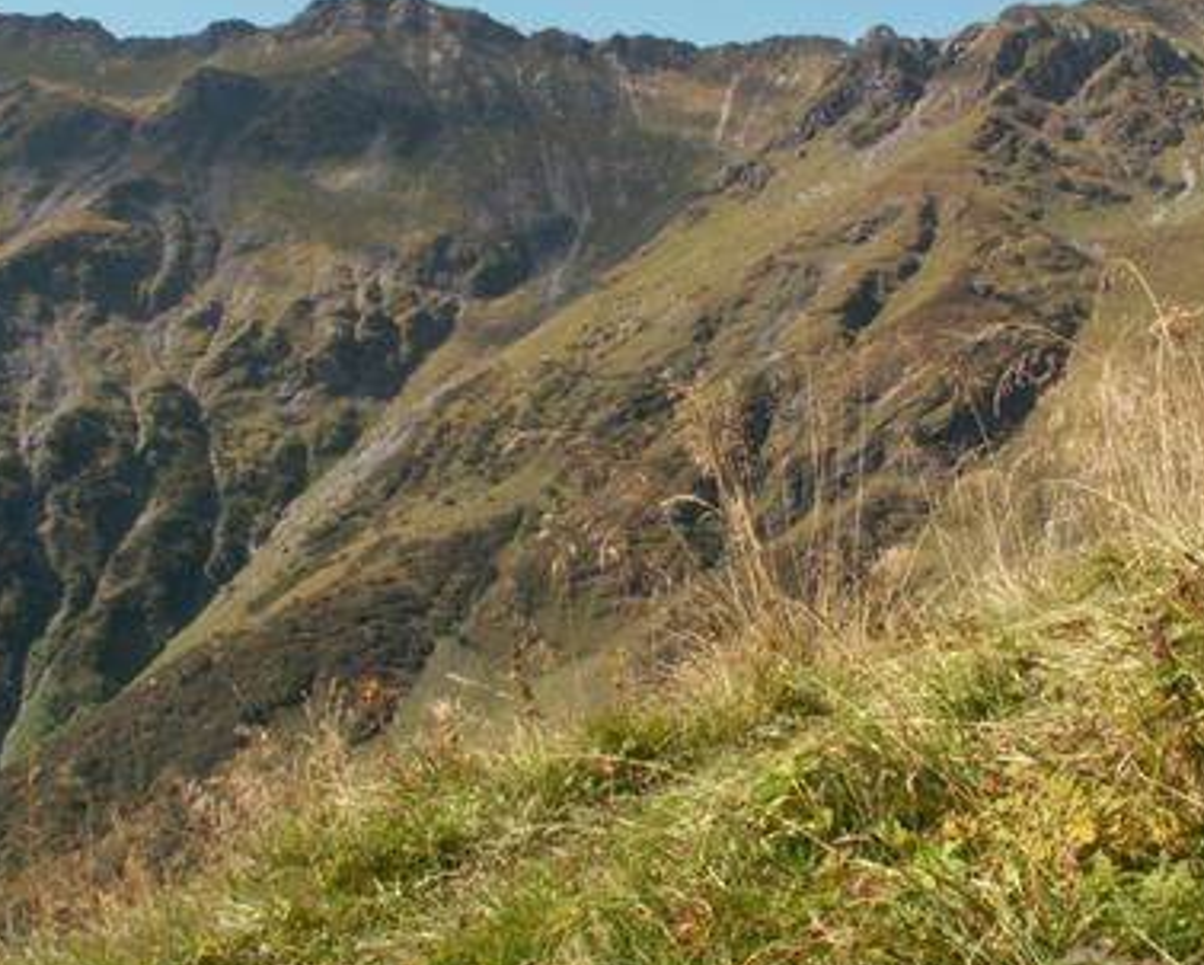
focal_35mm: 58
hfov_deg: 32.2
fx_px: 2068
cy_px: 396
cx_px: 795
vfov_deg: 26.2
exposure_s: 1/200
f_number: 5.6
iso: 50
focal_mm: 5.86
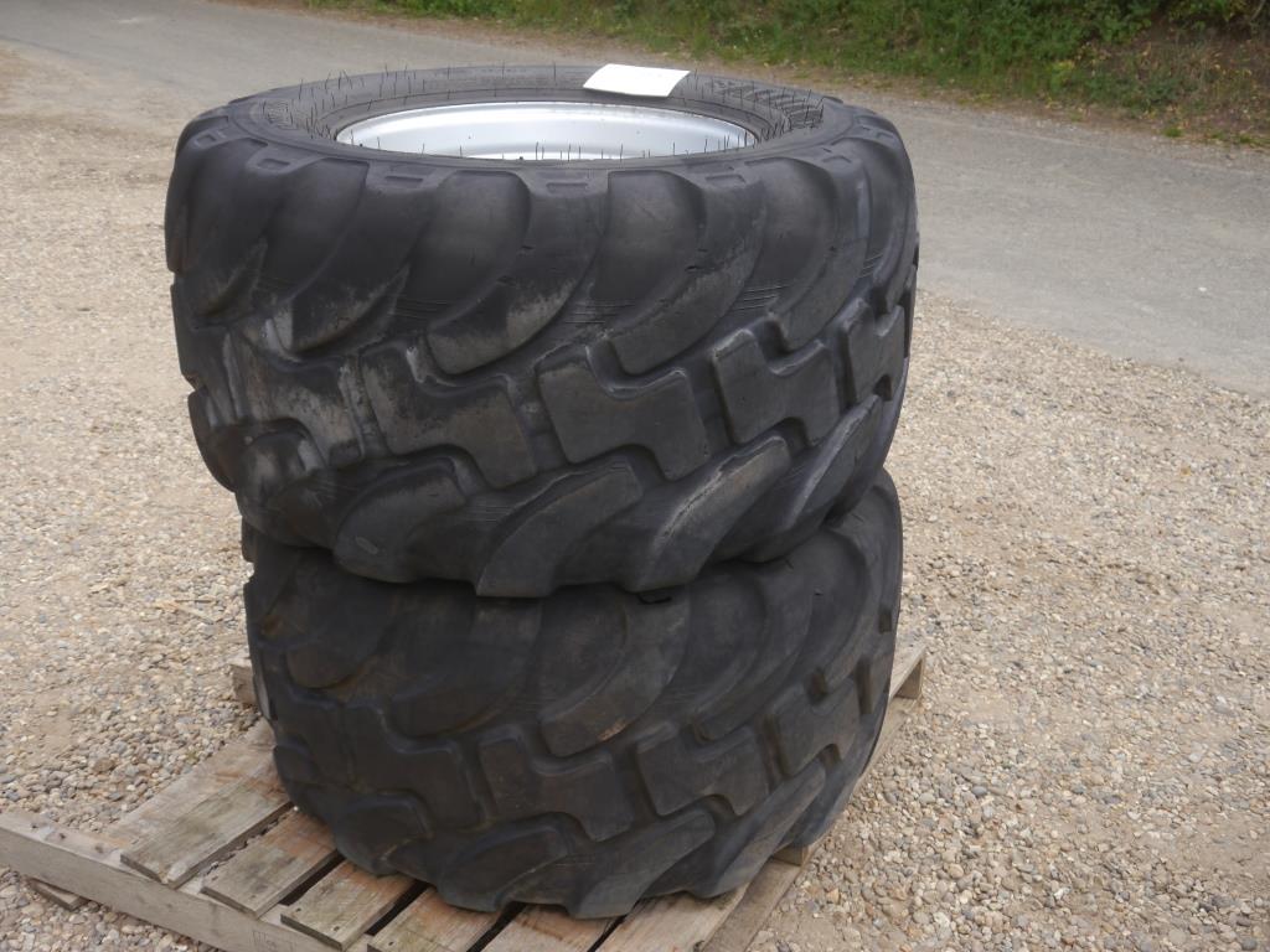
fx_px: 1394
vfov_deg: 37.7
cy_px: 476
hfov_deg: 49.0
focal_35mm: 38
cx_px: 635
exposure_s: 1/250
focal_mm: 19
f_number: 5.6
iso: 160
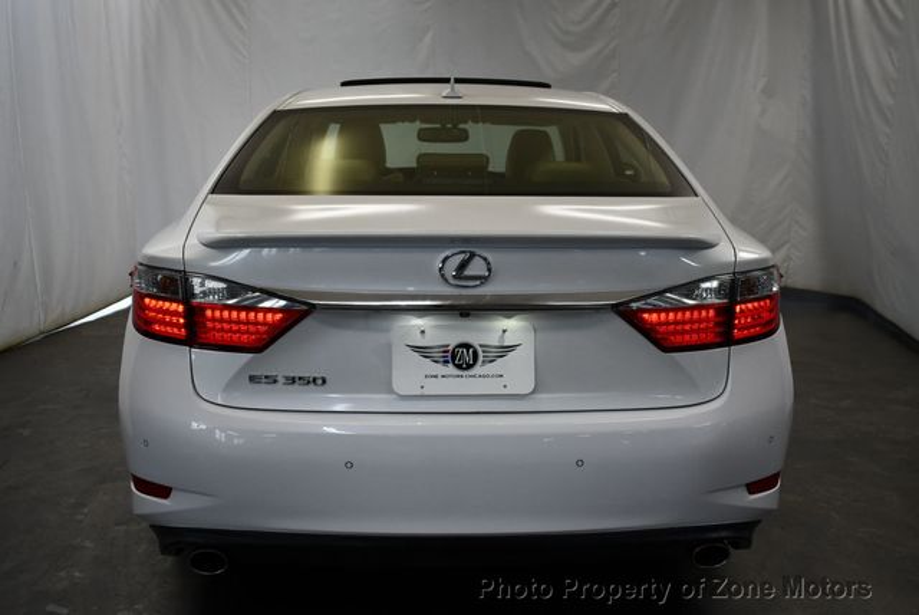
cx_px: 460
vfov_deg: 36.9
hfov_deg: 53.1
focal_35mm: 36
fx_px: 920
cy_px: 308
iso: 400
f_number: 3.5
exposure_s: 1/250
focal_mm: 18
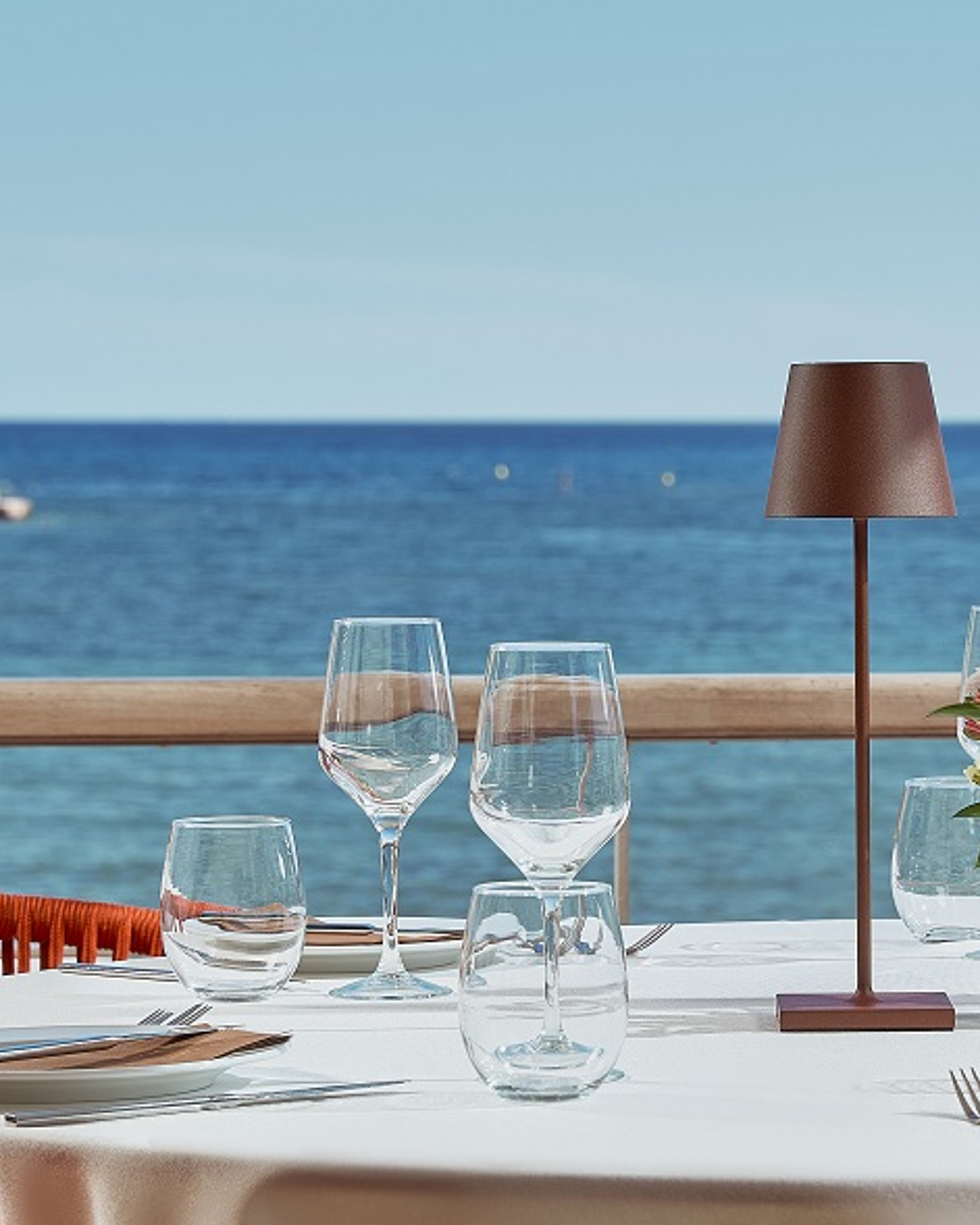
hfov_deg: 10.1
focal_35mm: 153
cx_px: 822
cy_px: 696
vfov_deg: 12.6
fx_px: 5548
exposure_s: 1/250
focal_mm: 75
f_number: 9
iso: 100
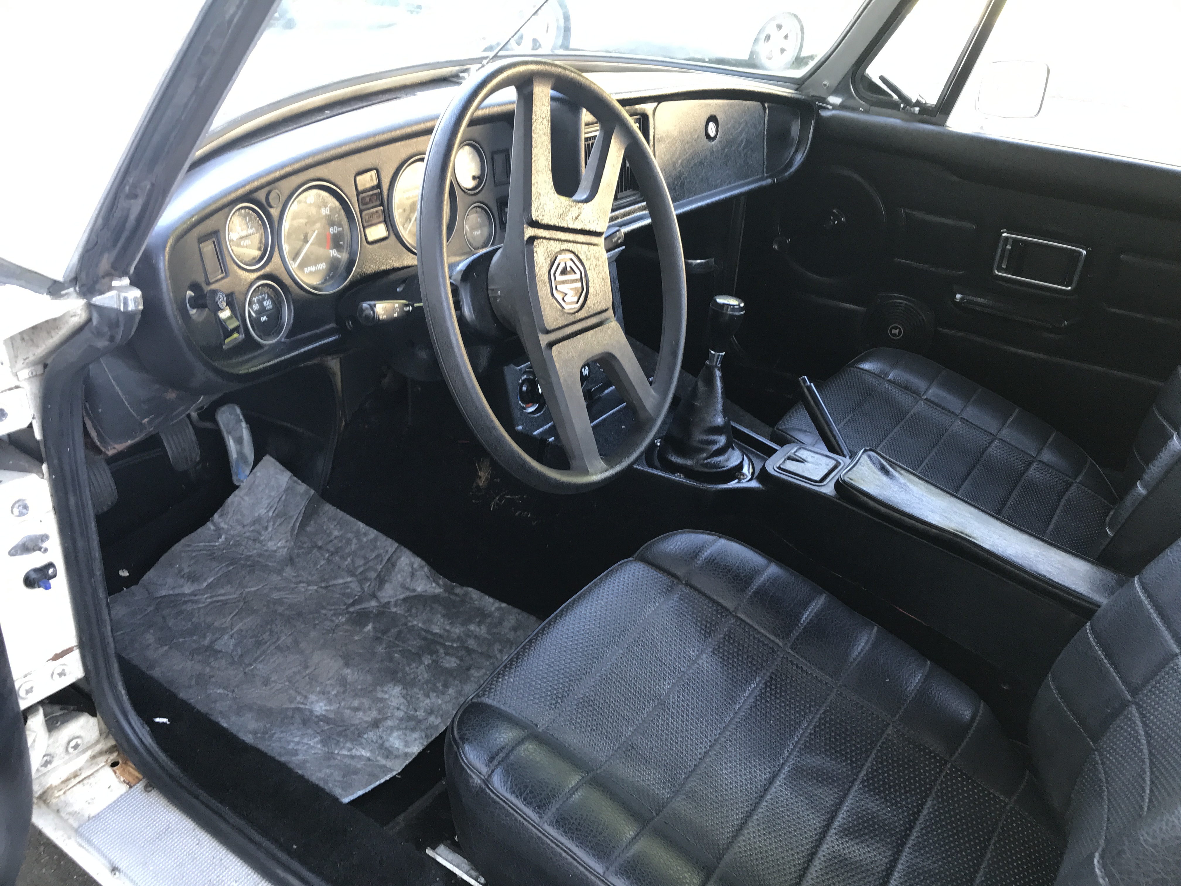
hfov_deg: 63.4
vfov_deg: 49.7
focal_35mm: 28
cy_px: 443
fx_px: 955
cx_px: 590
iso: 64
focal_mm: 3.99
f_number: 1.8
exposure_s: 1/30
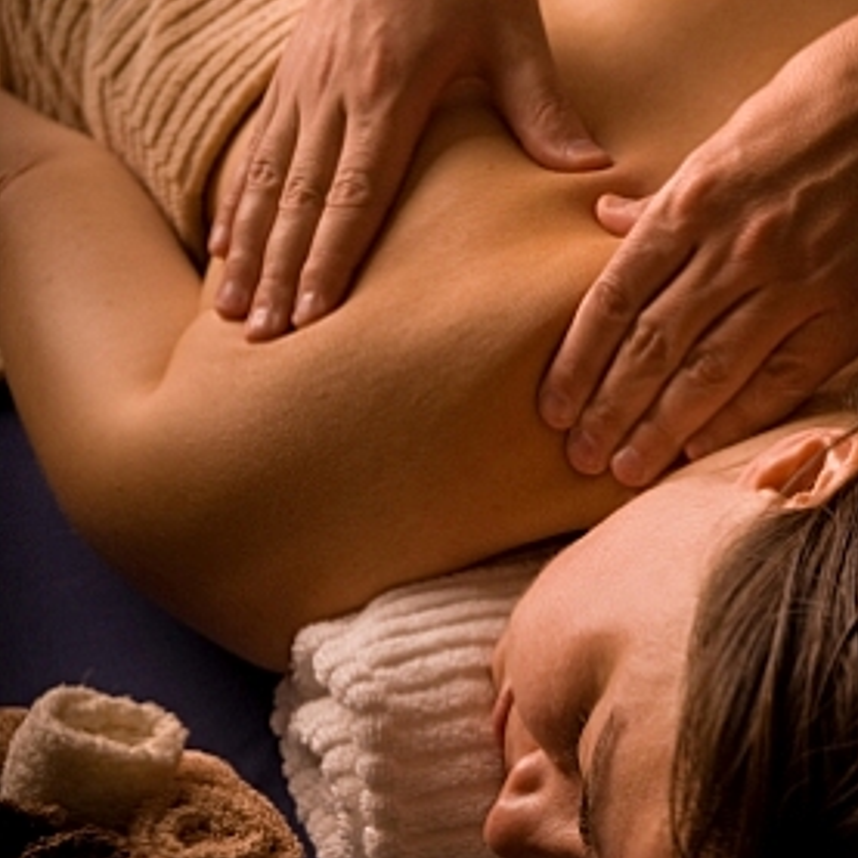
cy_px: 510
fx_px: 2496
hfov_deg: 19.5
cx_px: 432
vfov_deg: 19.5
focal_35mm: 89
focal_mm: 46
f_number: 5.6
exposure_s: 1/320
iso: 100
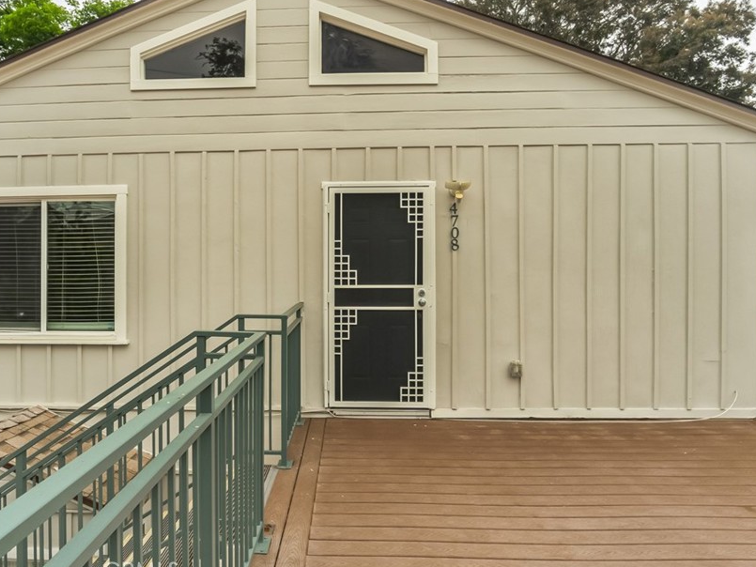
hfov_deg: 76.1
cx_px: 332
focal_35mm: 22
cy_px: 264
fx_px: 481
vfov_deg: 61.0
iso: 100
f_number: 8
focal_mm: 12
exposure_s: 1/60
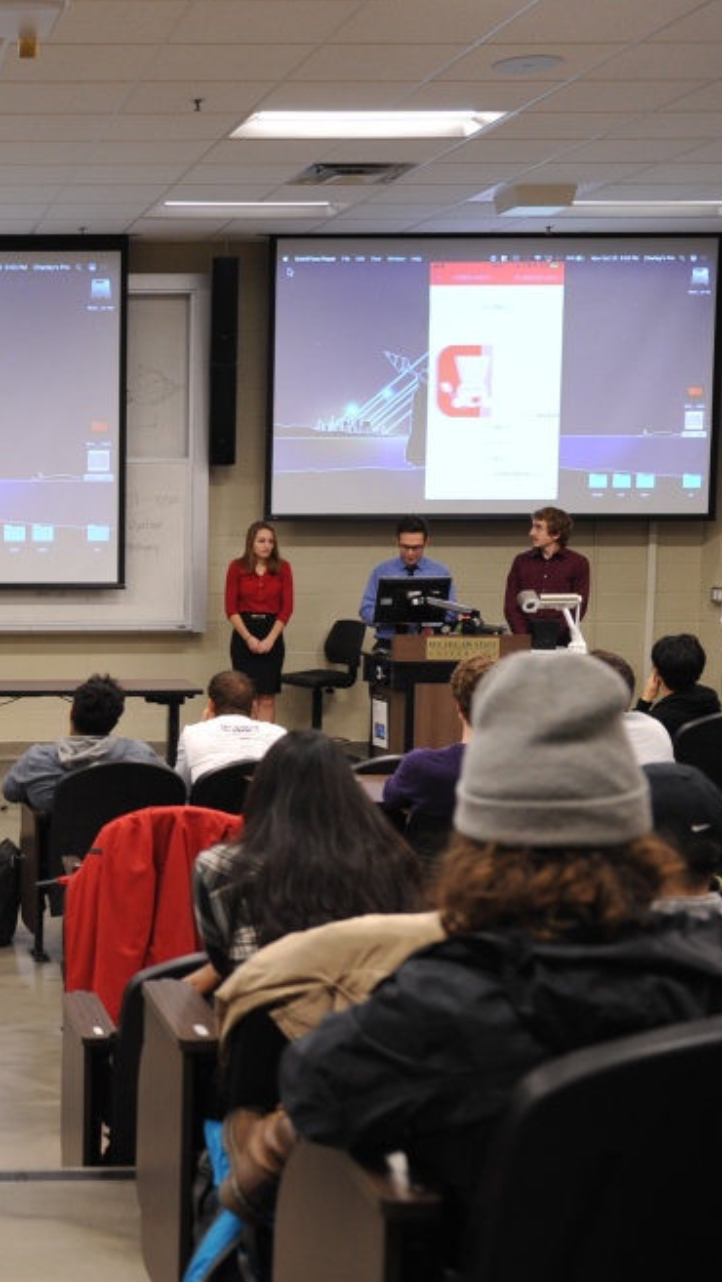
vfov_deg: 40.6
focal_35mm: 51
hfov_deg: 21.6
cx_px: -166
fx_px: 1734
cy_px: 636
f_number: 4
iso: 1000
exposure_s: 1/60
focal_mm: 32
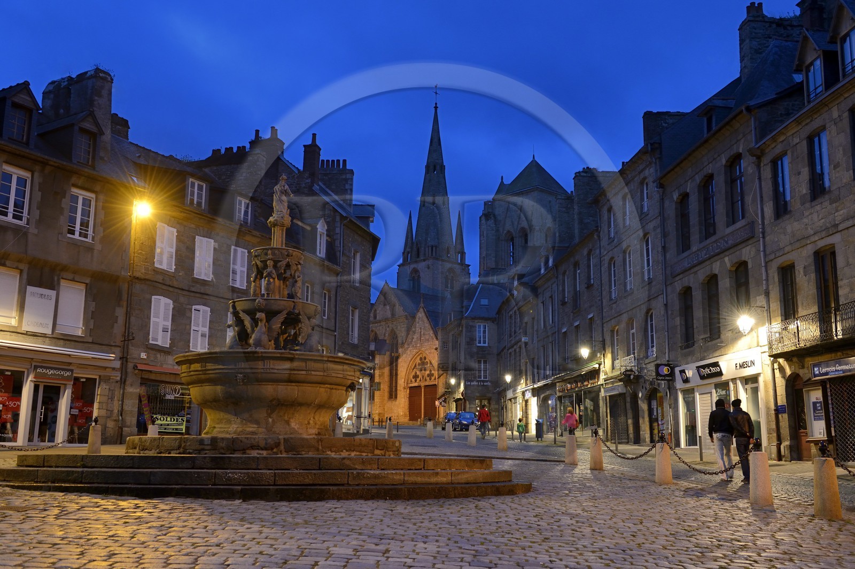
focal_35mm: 34
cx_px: 428
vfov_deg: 38.8
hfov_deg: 55.8
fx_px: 807
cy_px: 284
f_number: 5
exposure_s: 1/10
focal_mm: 34
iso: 1600
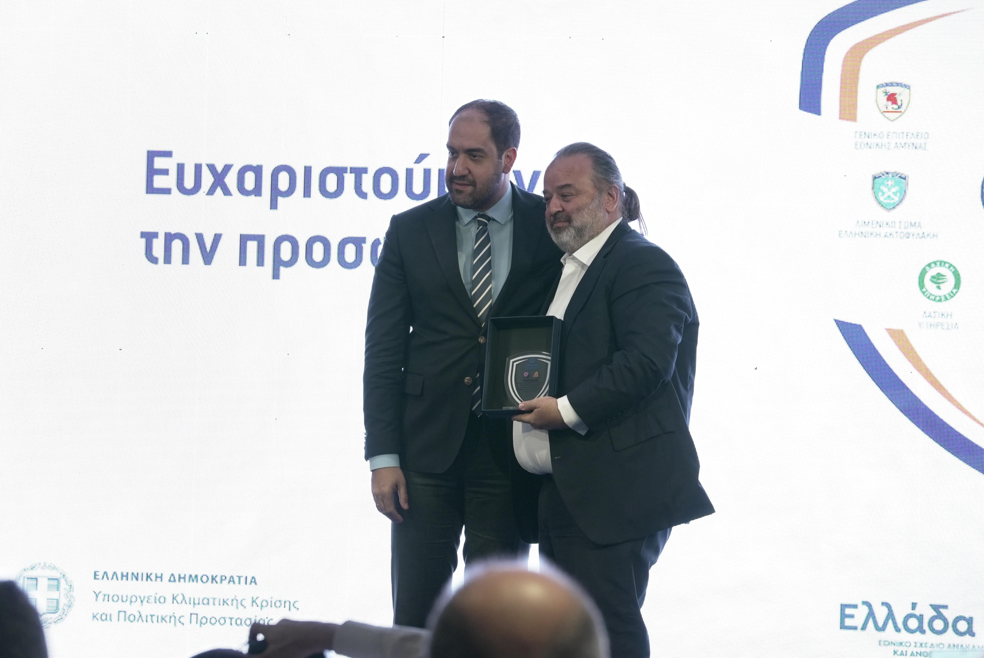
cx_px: 492
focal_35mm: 134
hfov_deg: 15.3
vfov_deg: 10.2
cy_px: 329
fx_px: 3665
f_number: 7.1
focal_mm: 134
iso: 2500
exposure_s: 1/200
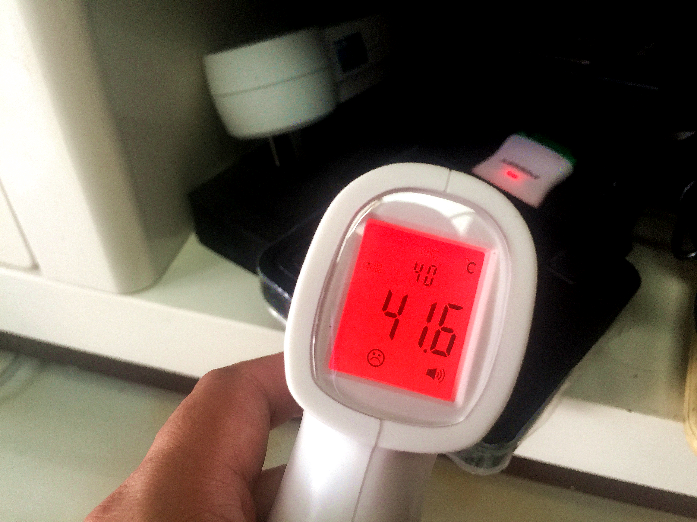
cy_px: 261
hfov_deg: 61.7
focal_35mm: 29
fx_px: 584
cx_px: 348
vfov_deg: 48.2
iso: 64
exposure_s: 1/33
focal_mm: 4.15
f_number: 2.2
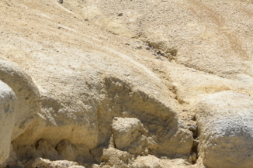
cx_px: 175
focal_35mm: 267
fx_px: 1875
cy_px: -17
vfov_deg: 5.1
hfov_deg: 7.7
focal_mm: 68
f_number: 9
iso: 100
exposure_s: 1/320
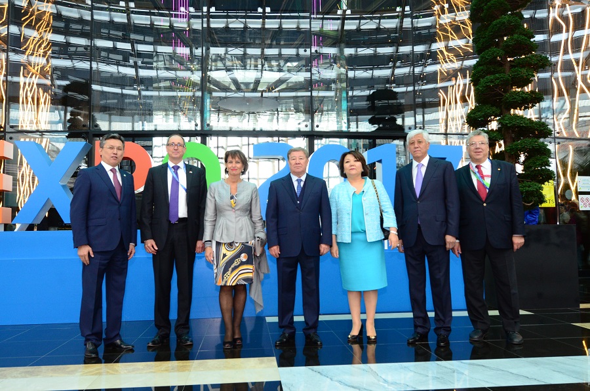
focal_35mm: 30
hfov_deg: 62.0
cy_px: 196
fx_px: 491
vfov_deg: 43.4
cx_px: 295
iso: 1250
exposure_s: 1/100
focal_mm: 20
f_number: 5.6
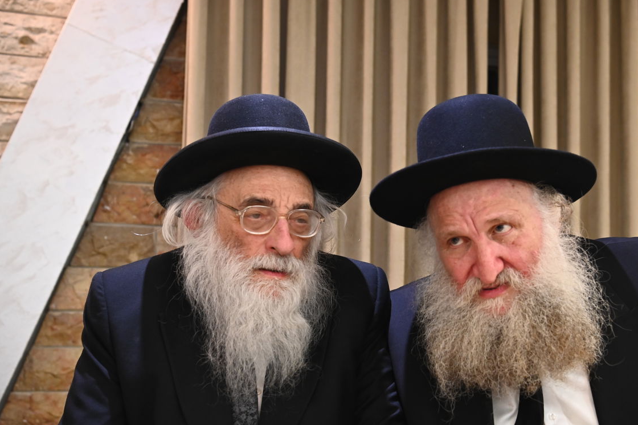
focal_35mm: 55
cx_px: 379
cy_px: 257
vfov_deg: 24.6
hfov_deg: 36.1
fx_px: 974
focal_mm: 44
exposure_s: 1/125
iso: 2000
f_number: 4
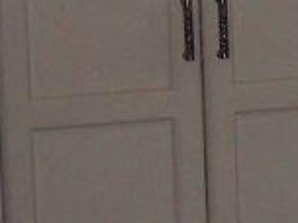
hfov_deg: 8.0
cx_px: 480
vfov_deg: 6.1
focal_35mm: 242
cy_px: -94
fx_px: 2083
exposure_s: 1/64
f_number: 2.7
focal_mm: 6
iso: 80
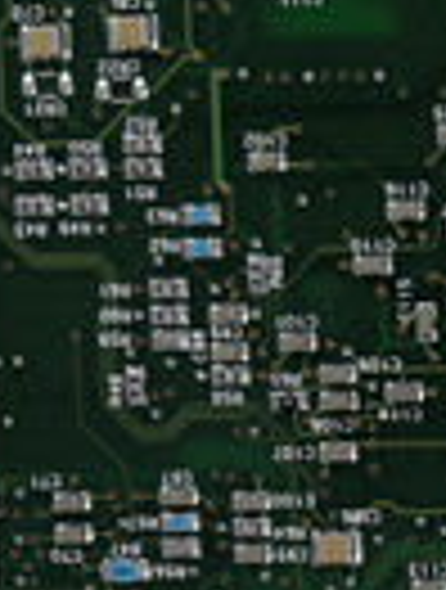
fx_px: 2342
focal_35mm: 137
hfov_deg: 10.4
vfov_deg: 14.2
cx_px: 707
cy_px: 522
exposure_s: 1/50
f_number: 1.8
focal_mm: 3.95
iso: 100
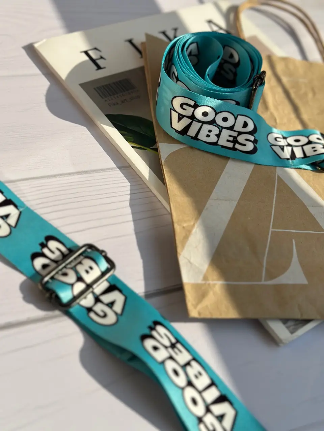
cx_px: 162
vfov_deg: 39.7
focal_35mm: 48
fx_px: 599
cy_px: 216
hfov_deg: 30.3
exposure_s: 1/4785
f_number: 1.78
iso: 100
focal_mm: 6.86
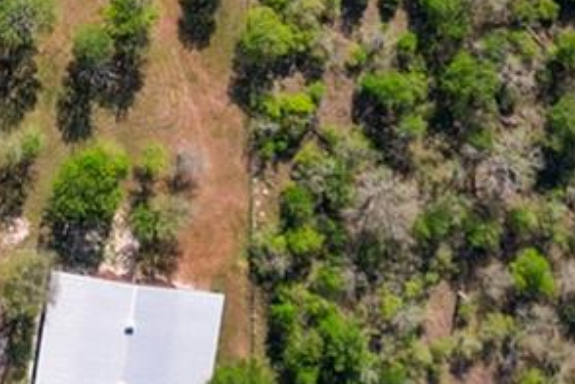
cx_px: -198
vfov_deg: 8.9
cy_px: -81
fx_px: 2444
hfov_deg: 12.9
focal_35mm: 153
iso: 100
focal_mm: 8.38
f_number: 2.8
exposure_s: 1/90
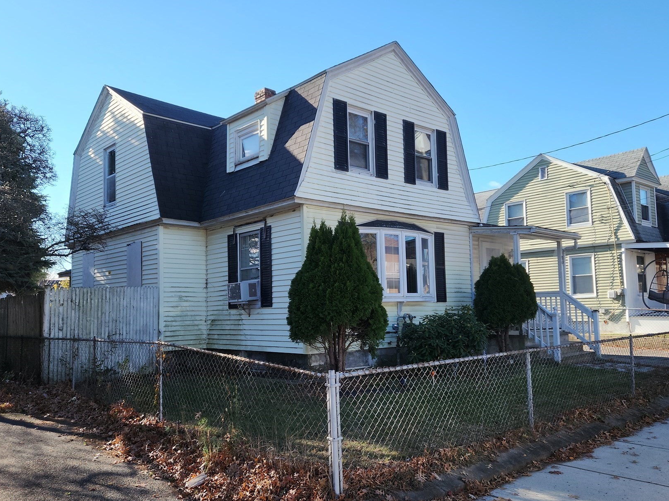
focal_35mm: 29
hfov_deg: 61.7
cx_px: 331
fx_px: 560
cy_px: 262
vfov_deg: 48.2
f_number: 1.8
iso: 20
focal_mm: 5.4
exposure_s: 1/636
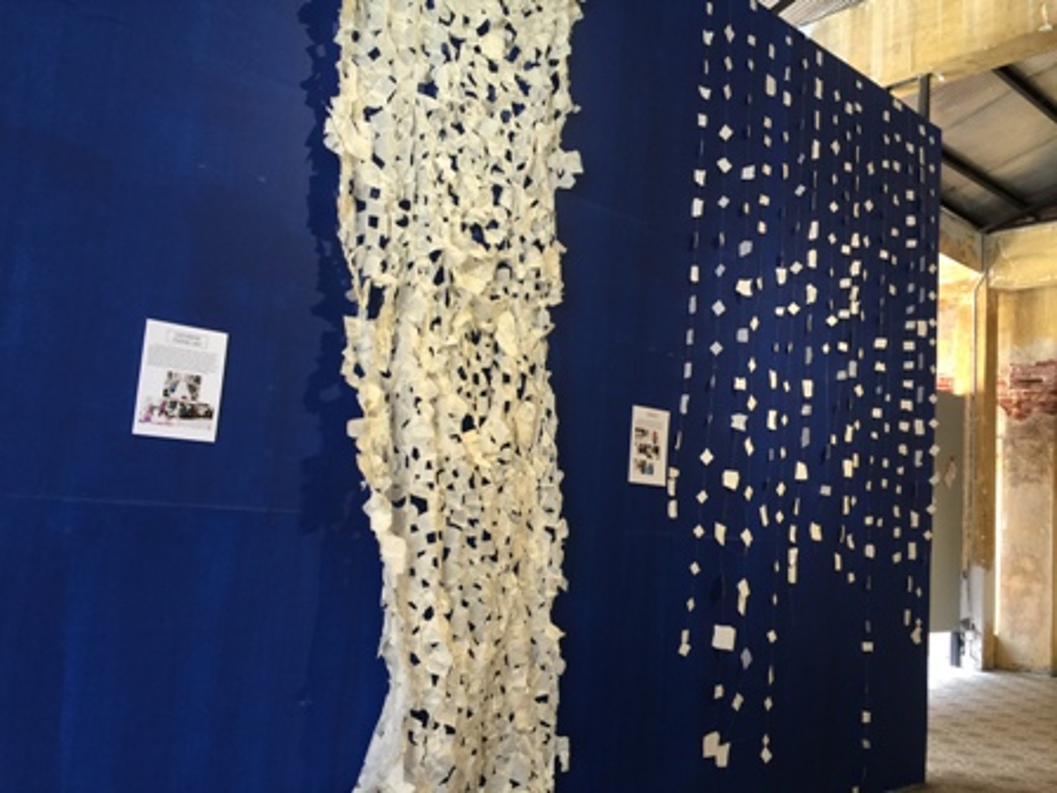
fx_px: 886
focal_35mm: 29
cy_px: 396
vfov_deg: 48.2
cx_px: 528
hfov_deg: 61.7
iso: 40
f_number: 2.2
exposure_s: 1/17
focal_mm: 4.15
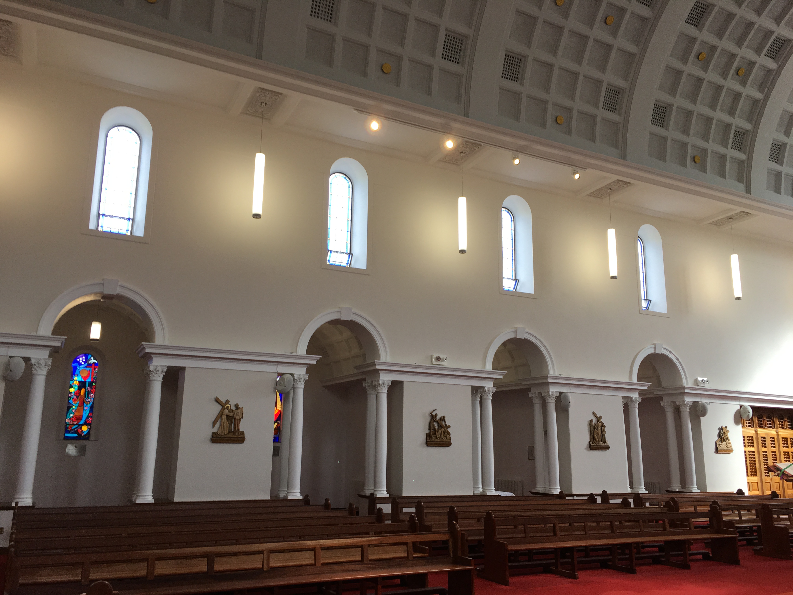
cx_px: 396
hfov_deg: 61.7
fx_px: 664
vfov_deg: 48.2
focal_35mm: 29
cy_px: 298
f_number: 2.2
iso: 40
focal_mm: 4.15
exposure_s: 1/100
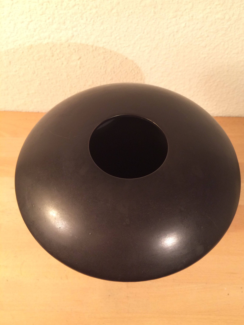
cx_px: 130
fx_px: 291
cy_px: 164
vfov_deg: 58.3
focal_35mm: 31
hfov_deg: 45.4
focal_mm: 4.15
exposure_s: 1/33
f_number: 2.2
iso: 125
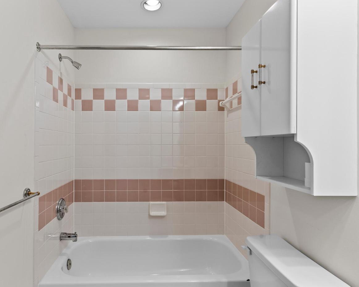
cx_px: 148
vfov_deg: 65.5
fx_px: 223
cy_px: 146
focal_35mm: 21
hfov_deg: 77.0
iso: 800
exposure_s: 1/6
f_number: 9
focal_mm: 18
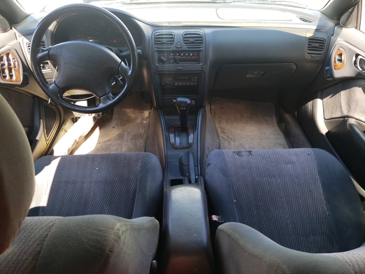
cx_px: 182
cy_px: 137
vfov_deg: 53.1
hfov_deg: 67.3
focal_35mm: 26
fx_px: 274
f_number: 1.5
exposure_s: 1/182
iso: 50
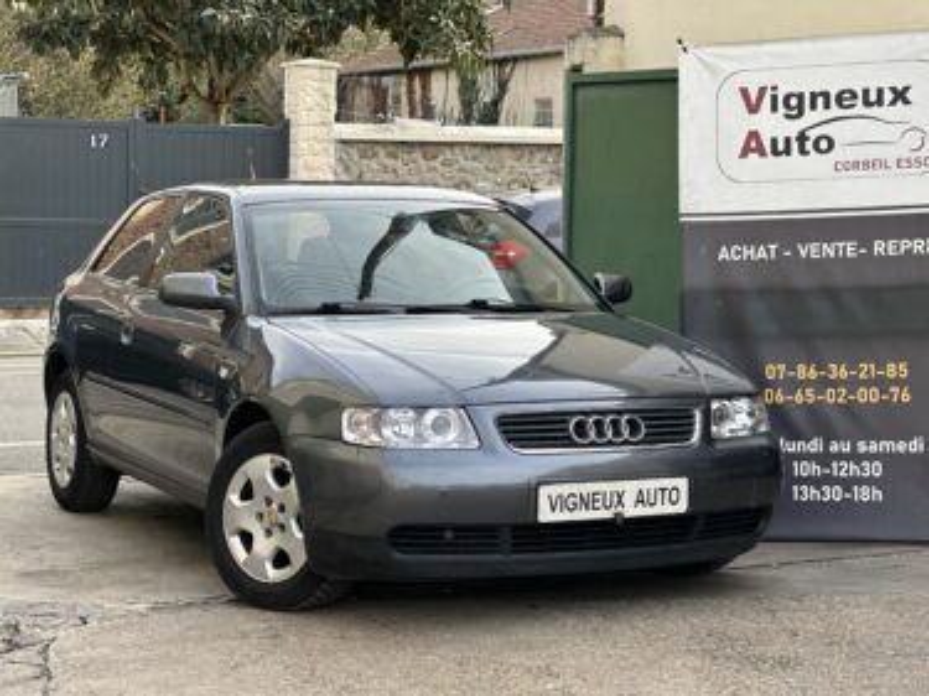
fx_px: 2066
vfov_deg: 19.1
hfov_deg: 25.3
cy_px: 348
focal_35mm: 77
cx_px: 464
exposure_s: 1/121
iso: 40
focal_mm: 9
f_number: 2.8
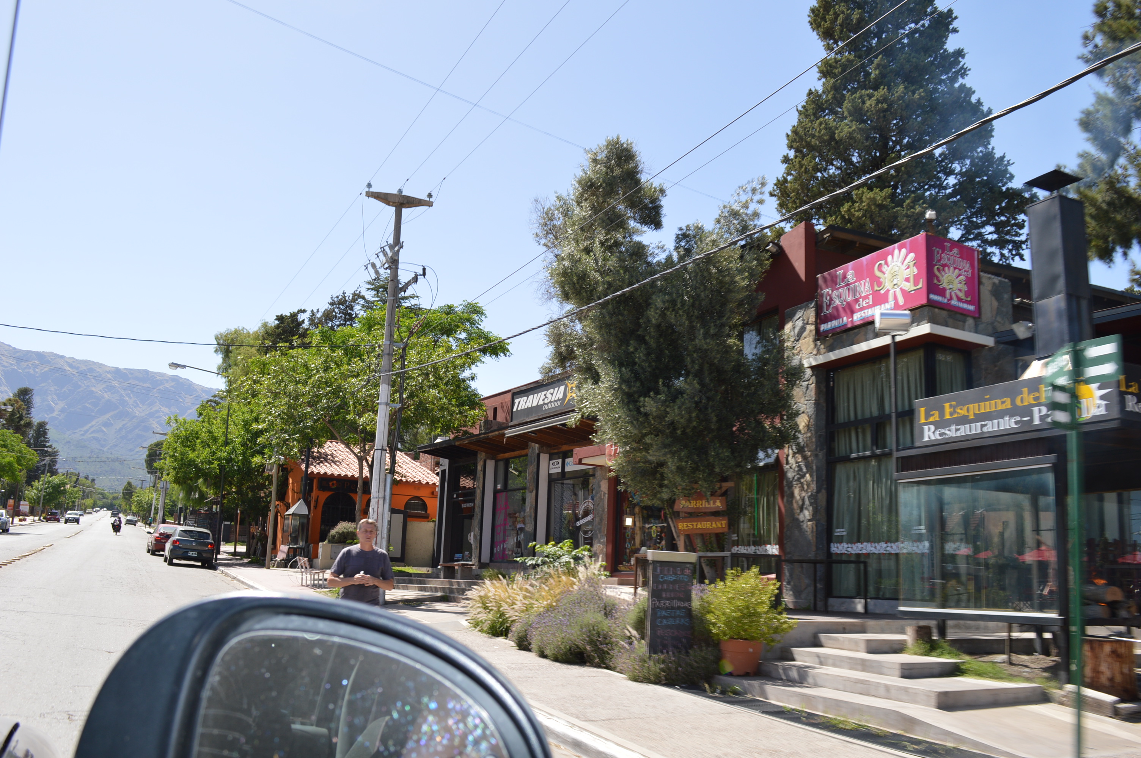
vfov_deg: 43.5
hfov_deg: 62.0
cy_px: 379
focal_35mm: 30
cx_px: 570
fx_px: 950
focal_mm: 20
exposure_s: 1/200
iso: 100
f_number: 7.1
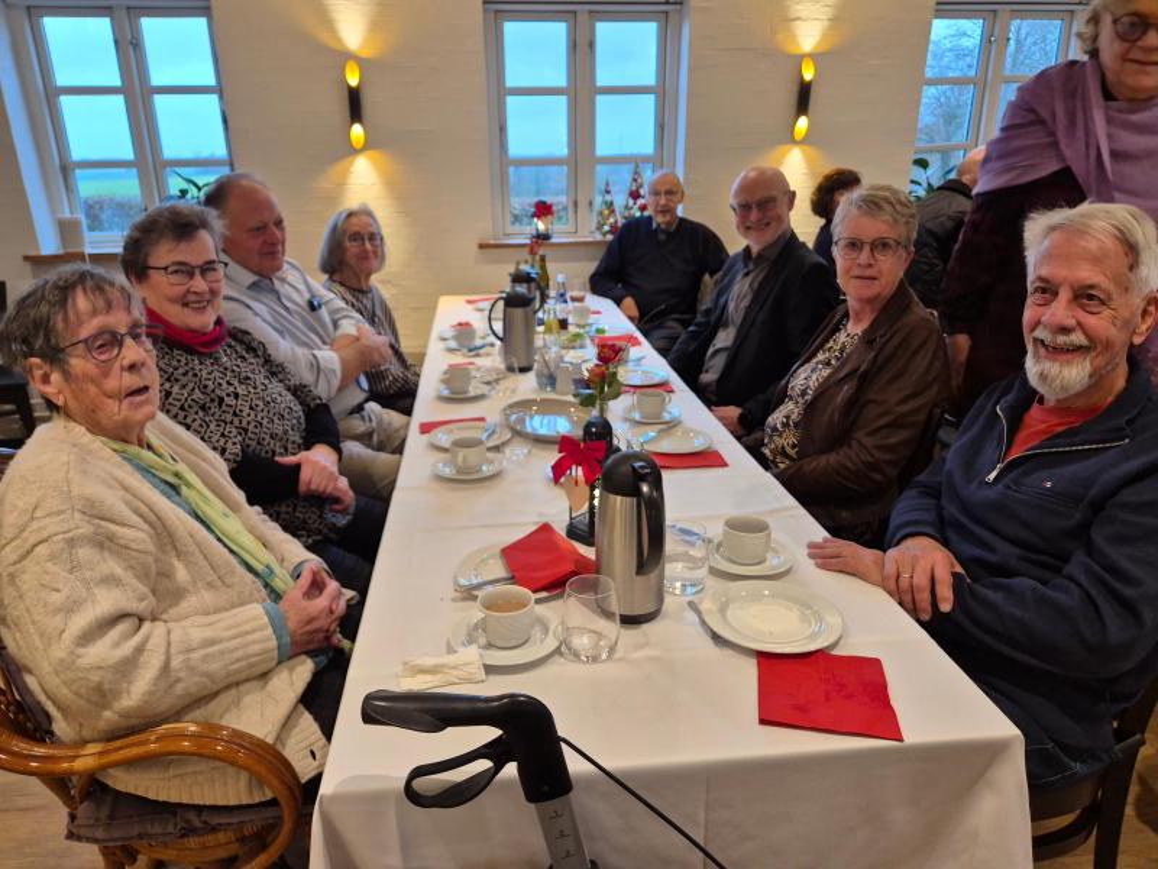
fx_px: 769
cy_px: 434
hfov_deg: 73.9
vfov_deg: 58.9
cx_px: 579
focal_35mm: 23
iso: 250
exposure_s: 1/100
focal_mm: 5.4
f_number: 1.8
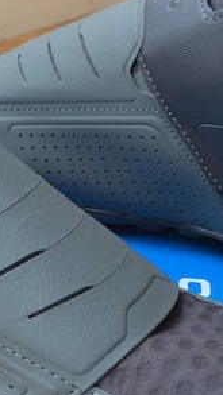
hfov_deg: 12.7
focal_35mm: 95
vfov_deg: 22.3
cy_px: 266
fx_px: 998
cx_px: 61
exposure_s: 1/60
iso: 50
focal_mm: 3.3
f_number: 2.4
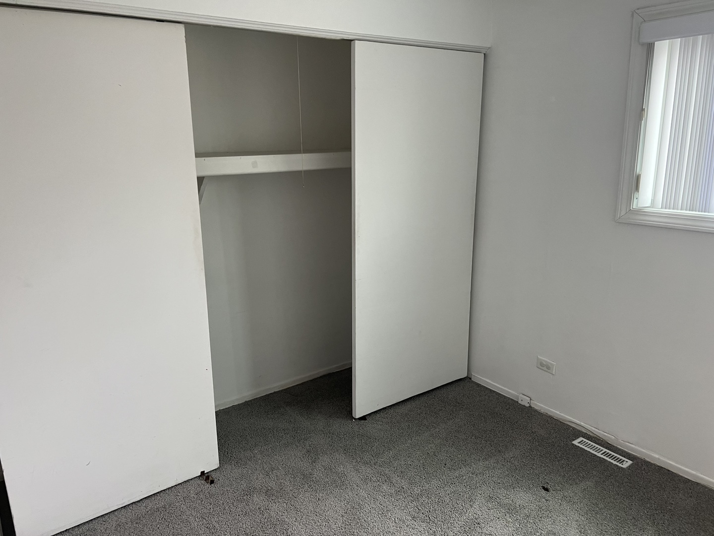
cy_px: 268
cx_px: 357
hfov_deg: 67.3
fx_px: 536
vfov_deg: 53.1
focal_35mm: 26
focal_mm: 5.7
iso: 100
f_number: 1.5
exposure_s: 1/60
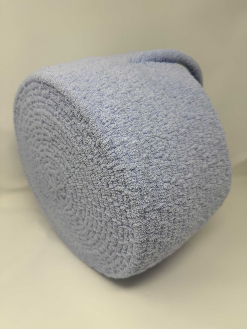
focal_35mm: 24
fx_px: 228
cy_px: 164
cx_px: 124
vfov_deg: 71.6
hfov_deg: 56.8
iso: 80
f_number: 1.78
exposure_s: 1/535
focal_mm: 6.76
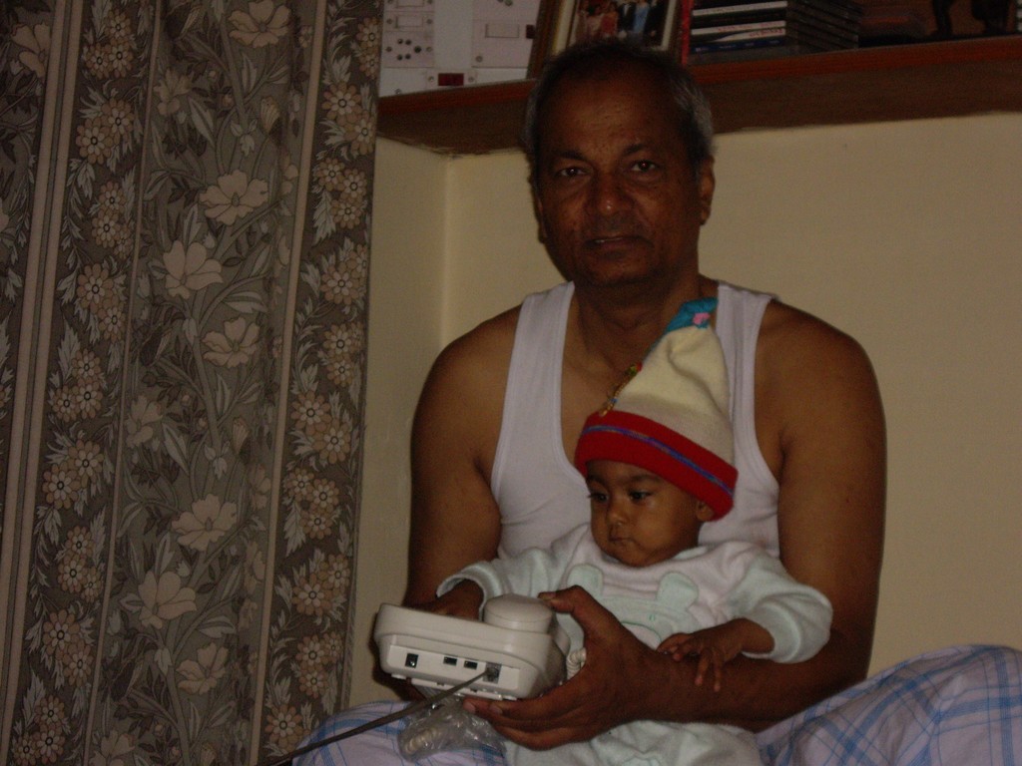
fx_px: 3366
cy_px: 383
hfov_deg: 17.3
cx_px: 511
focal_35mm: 114
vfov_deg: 13.0
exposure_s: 1/125
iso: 200
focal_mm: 18.6
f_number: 5.2
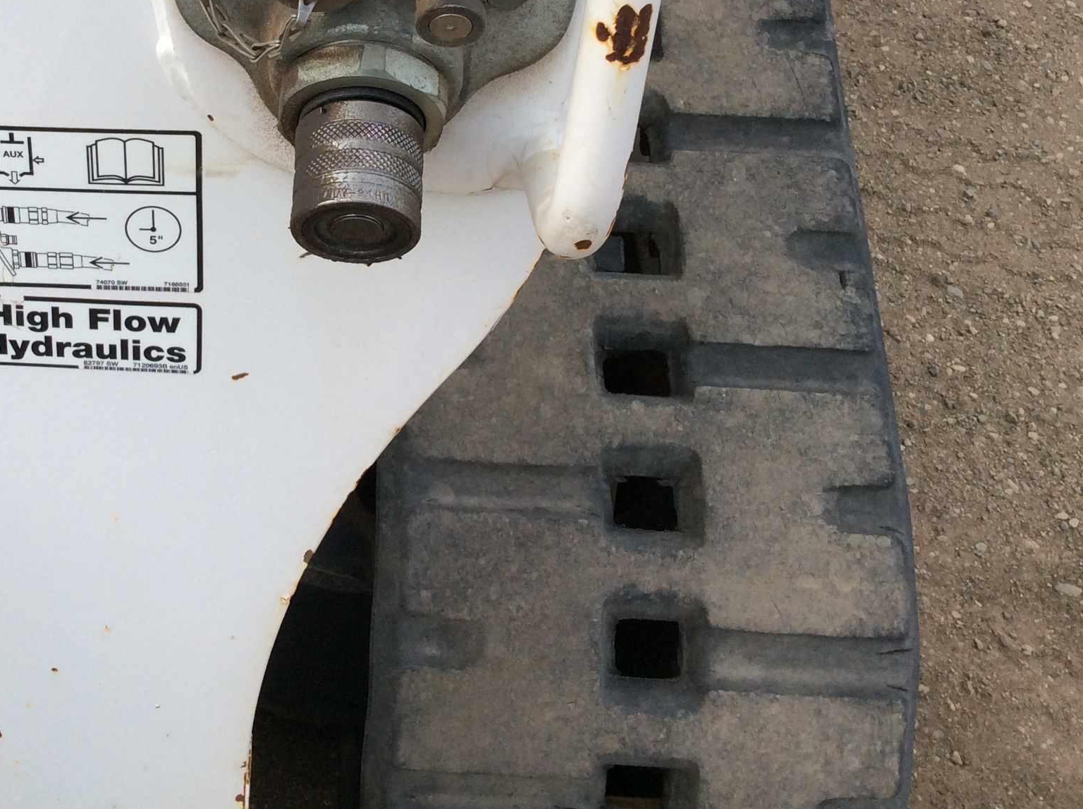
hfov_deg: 34.7
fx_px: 1687
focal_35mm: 54
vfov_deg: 26.5
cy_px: 167
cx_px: 240
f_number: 2.4
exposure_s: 1/894
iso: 32
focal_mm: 3.3
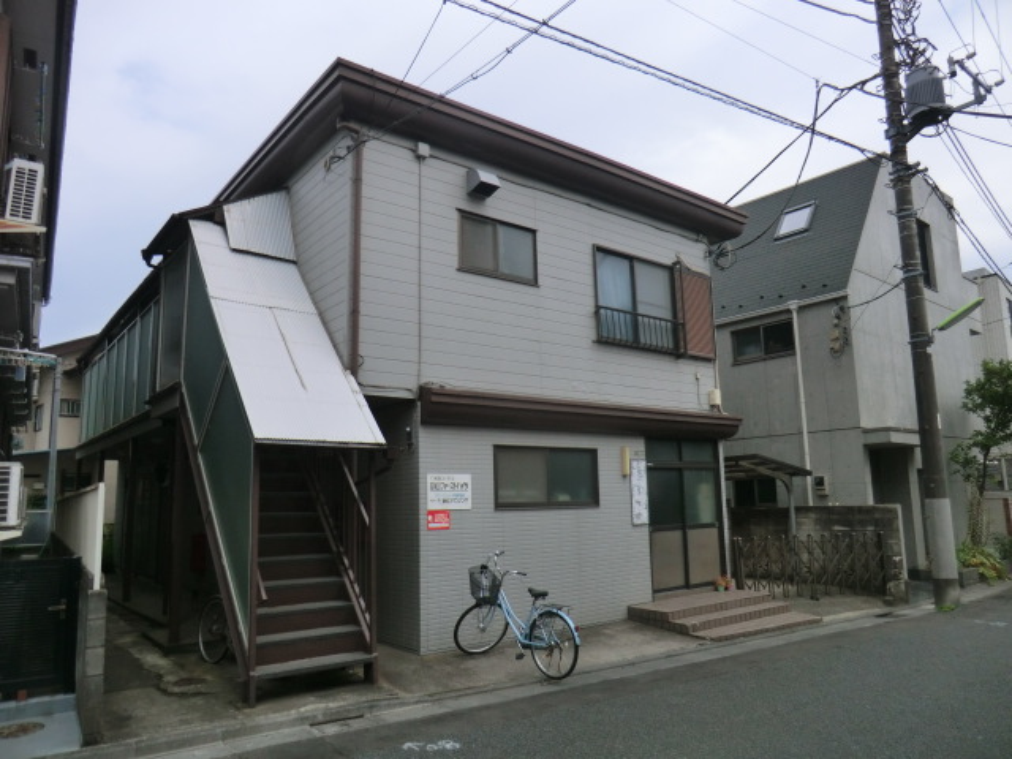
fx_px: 702
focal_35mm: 24
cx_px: 506
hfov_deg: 71.6
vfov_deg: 56.8
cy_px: 380
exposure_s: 1/800
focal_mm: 4.3
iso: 80
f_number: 3.2
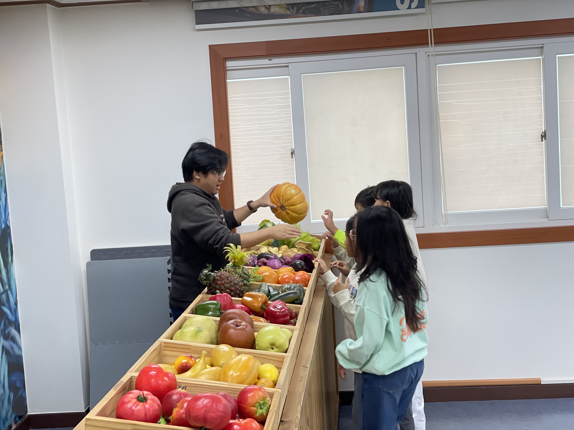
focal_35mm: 52
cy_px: 215
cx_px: 287
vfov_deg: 28.0
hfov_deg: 36.8
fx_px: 862
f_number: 2
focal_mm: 6
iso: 100
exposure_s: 1/120
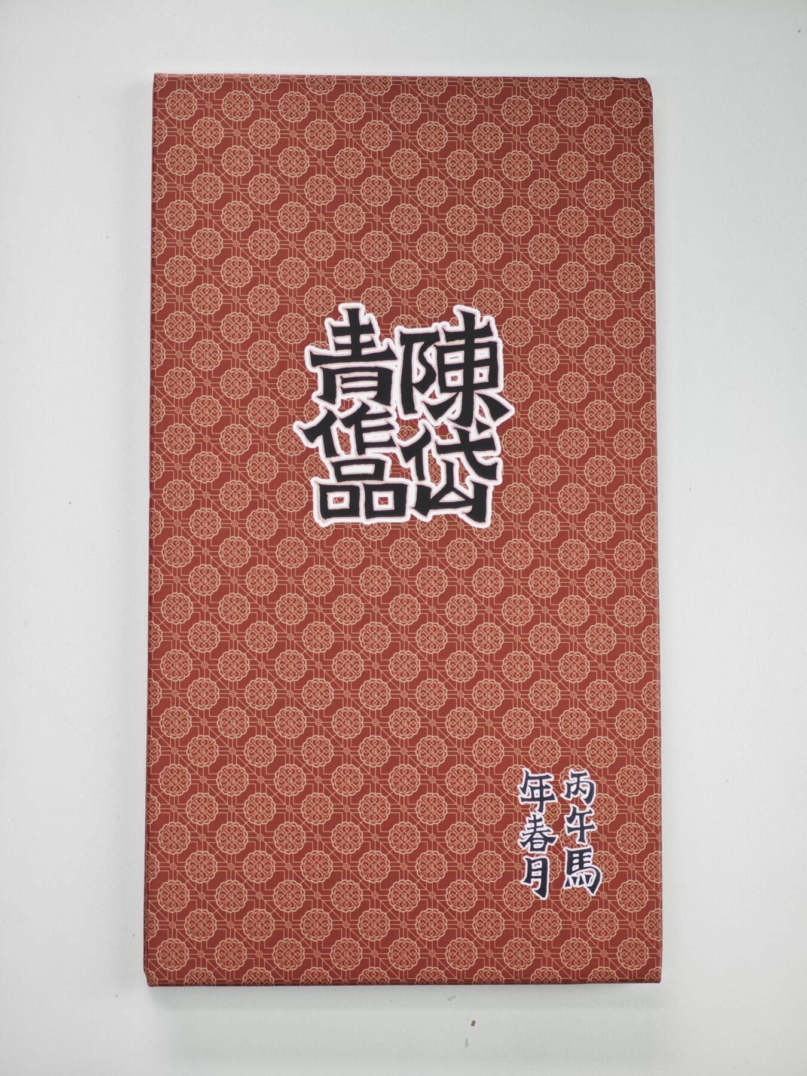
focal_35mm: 75
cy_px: 538
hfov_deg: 19.6
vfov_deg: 26.0
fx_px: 2331
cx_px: 404
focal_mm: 12.28
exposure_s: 1/100
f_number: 1.8
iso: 64
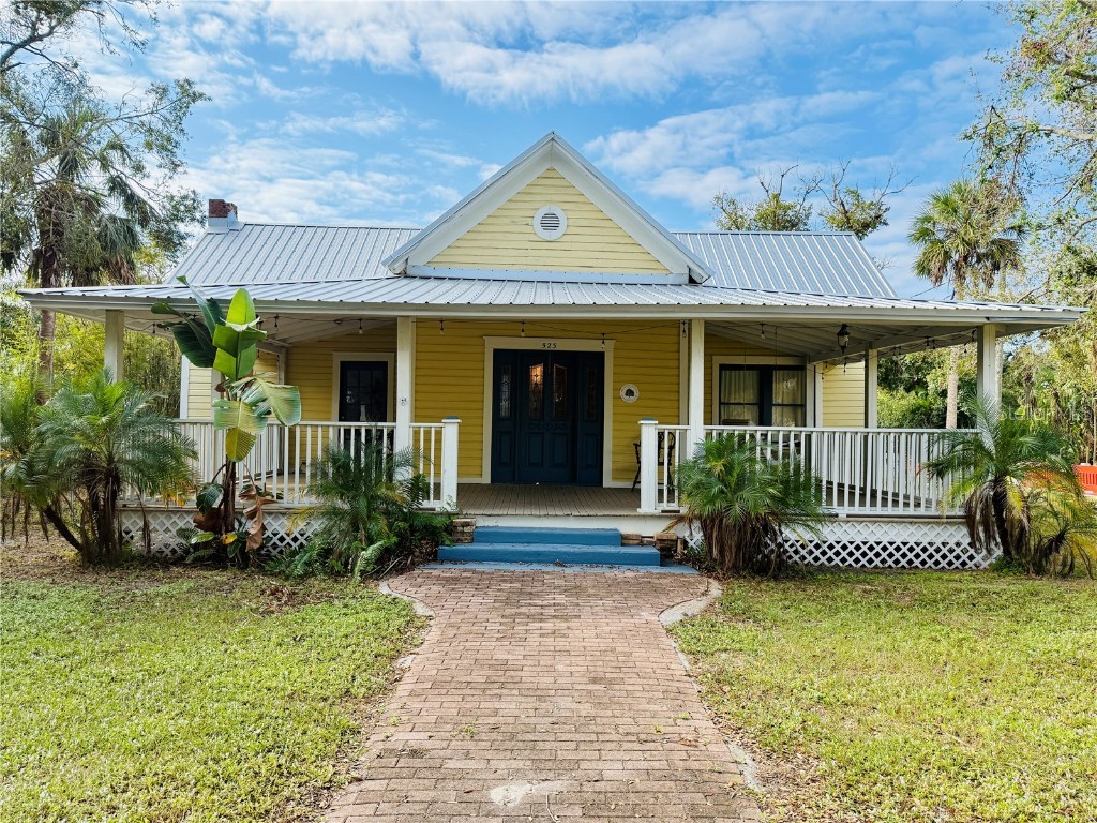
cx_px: 548
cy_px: 412
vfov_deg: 56.8
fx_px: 761
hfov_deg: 71.6
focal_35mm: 24
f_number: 1.78
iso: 100
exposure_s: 1/1464
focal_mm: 6.76
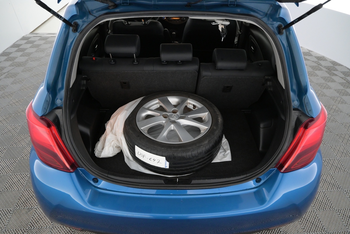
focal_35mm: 24
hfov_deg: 73.7
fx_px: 233
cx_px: 175
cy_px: 117
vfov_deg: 53.1
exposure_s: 1/80
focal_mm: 16
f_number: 4.5
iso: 2500
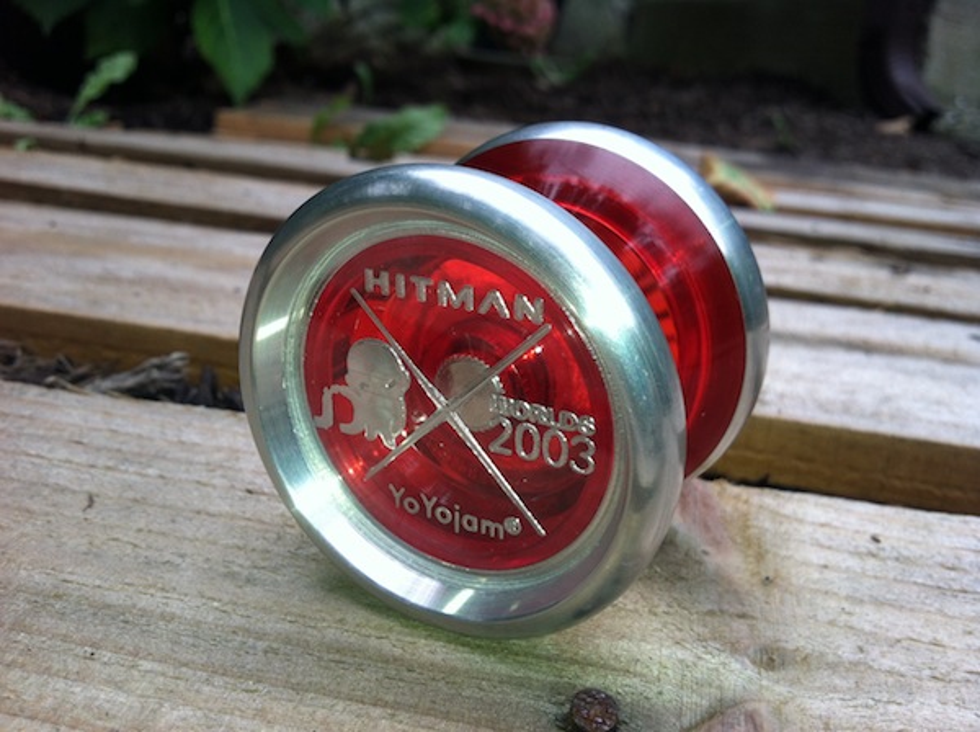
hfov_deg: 52.7
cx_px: 490
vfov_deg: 40.6
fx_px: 989
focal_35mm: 35
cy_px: 366
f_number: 2.8
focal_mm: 3.85
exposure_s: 1/229
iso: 80
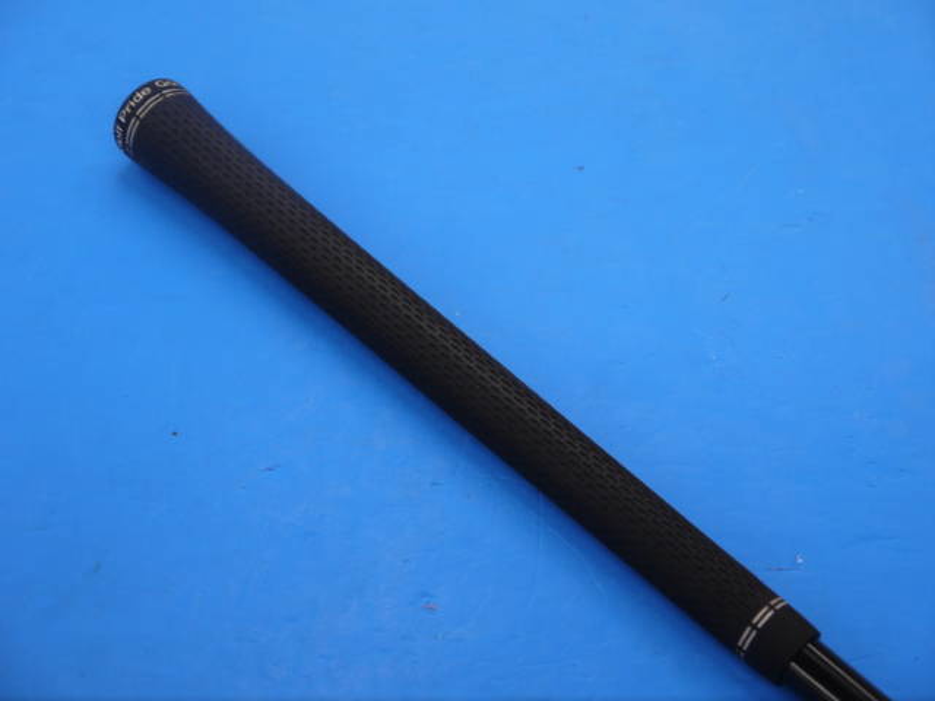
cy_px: 350
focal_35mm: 62
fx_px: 1675
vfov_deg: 23.7
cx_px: 468
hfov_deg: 31.2
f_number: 5
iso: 400
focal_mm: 31
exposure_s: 1/125
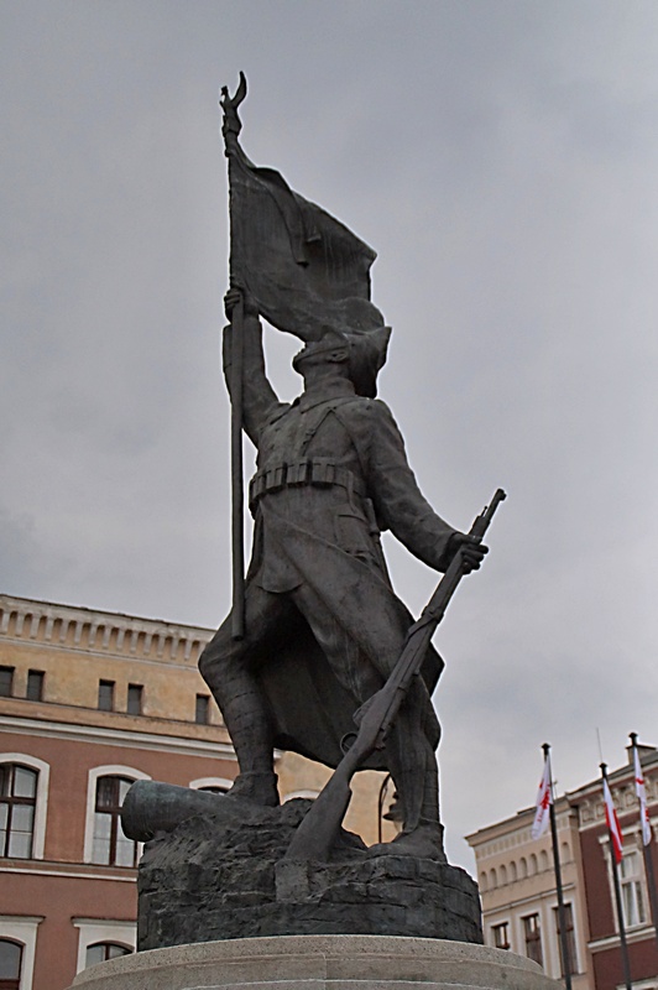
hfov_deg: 25.9
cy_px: 495
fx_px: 1428
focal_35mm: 52
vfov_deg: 38.2
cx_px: 329
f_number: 4
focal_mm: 35
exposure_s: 1/4000
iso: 800
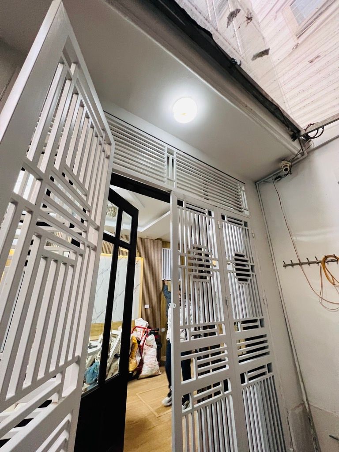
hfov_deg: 89.9
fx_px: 170
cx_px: 170
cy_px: 226
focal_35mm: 13
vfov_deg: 106.2
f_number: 1.8
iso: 200
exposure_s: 1/50
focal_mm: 1.57
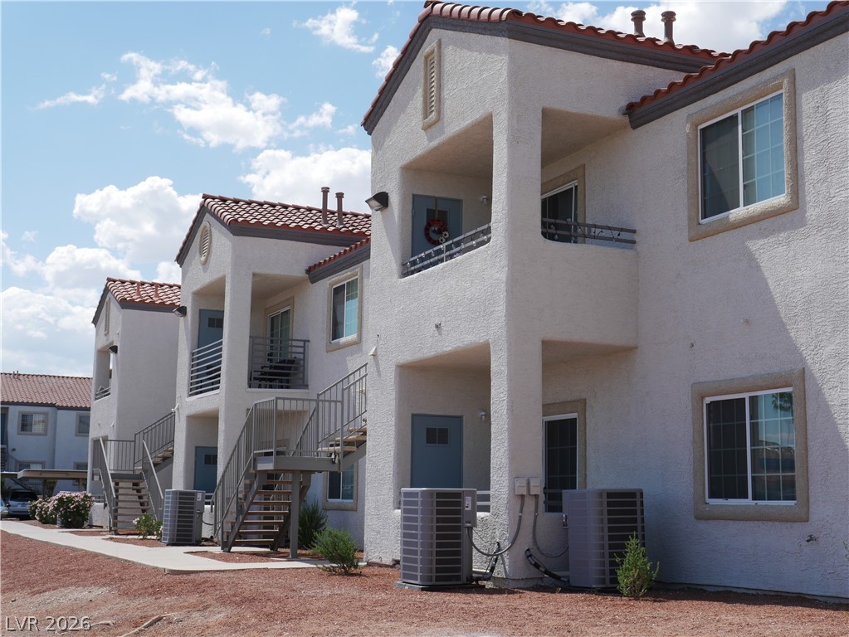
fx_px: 1227
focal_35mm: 50
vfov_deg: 29.1
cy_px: 318
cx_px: 424
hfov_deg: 38.2
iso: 200
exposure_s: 1/320
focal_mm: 25
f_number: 10
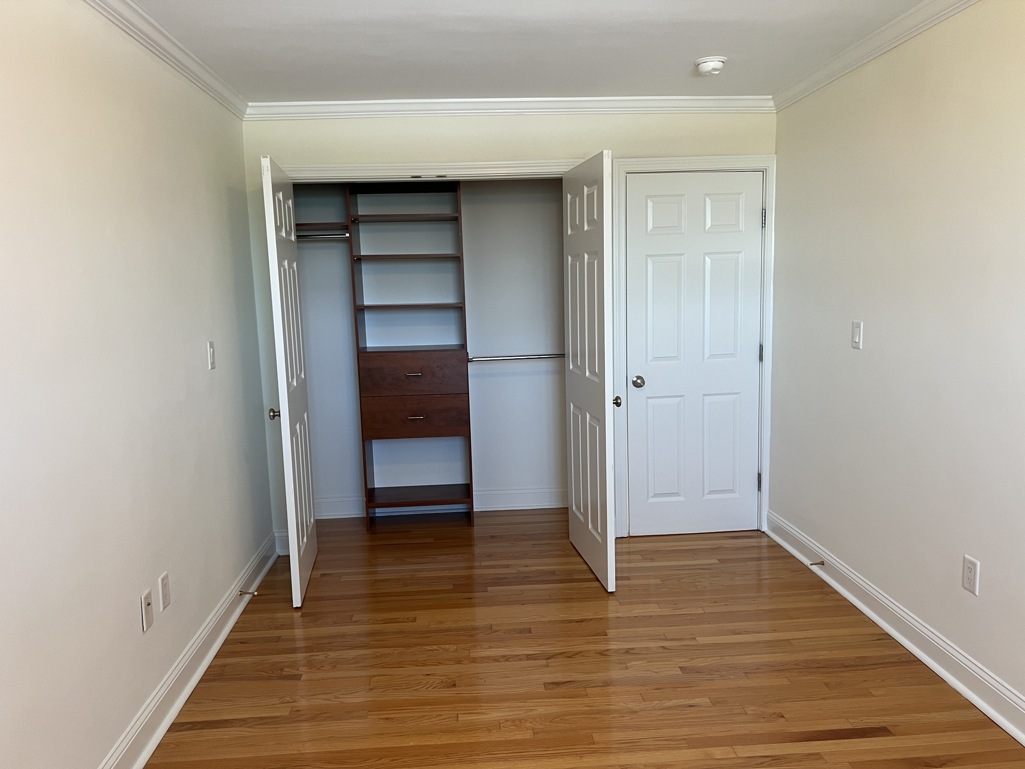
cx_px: 512
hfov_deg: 67.3
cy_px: 384
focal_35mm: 26
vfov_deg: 53.1
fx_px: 770
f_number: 1.5
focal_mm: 5.7
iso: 80
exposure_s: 1/60
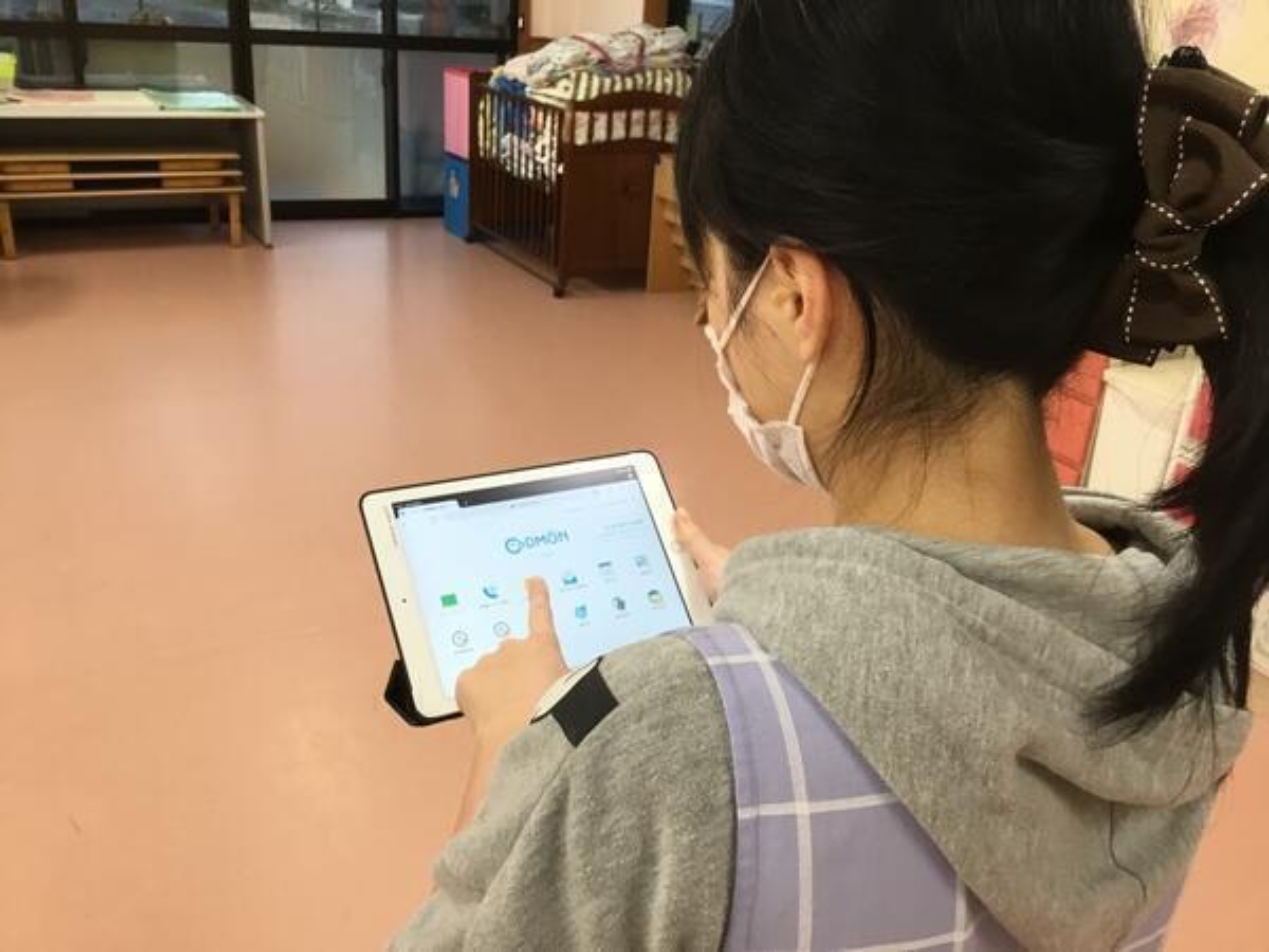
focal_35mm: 31
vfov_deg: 45.4
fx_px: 1136
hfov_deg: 58.4
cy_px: 476
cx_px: 634
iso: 50
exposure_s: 1/30
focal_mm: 3.3
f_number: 2.4
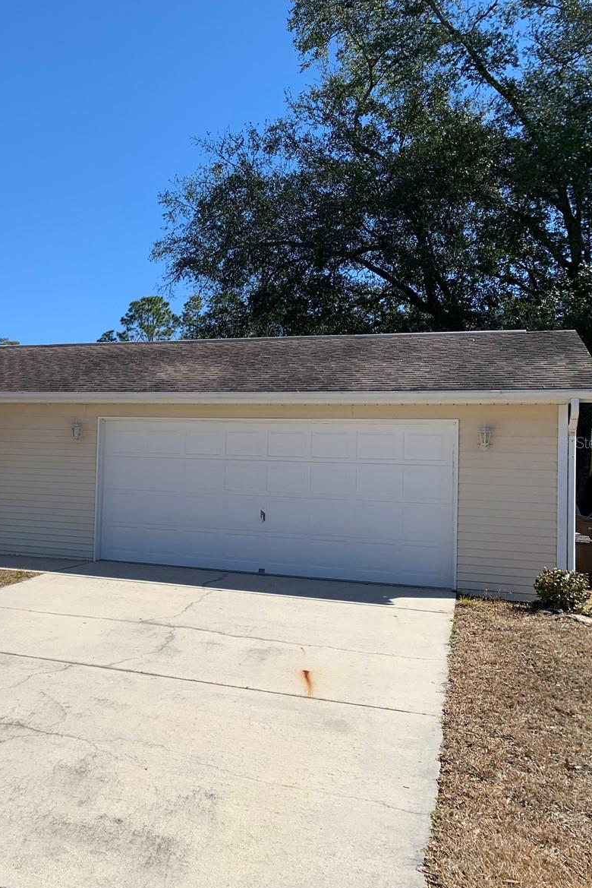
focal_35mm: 37
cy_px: 442
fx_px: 912
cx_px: 40
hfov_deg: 33.7
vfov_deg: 51.9
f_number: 1.8
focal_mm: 4.25
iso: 25
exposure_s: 1/2481
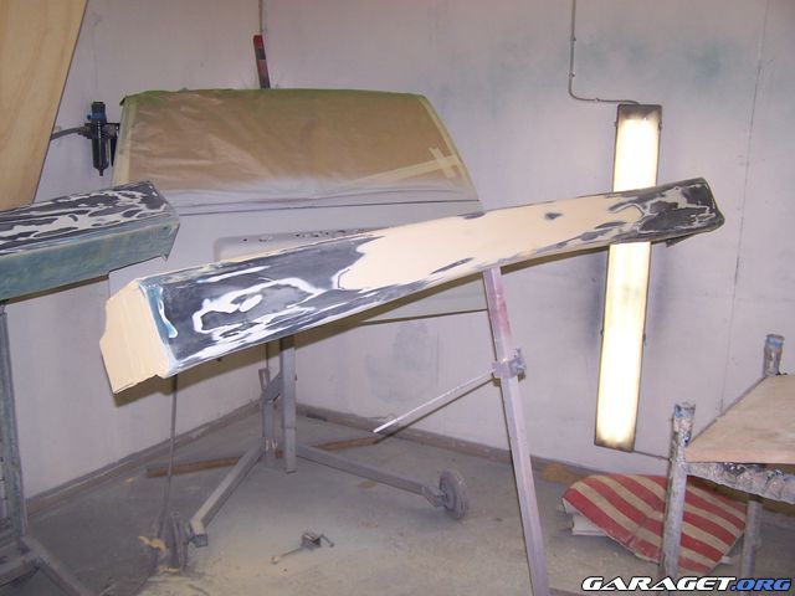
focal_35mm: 38
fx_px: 873
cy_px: 298
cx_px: 398
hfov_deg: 49.0
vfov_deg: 37.7
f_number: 2.8
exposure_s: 1/60
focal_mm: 6.3
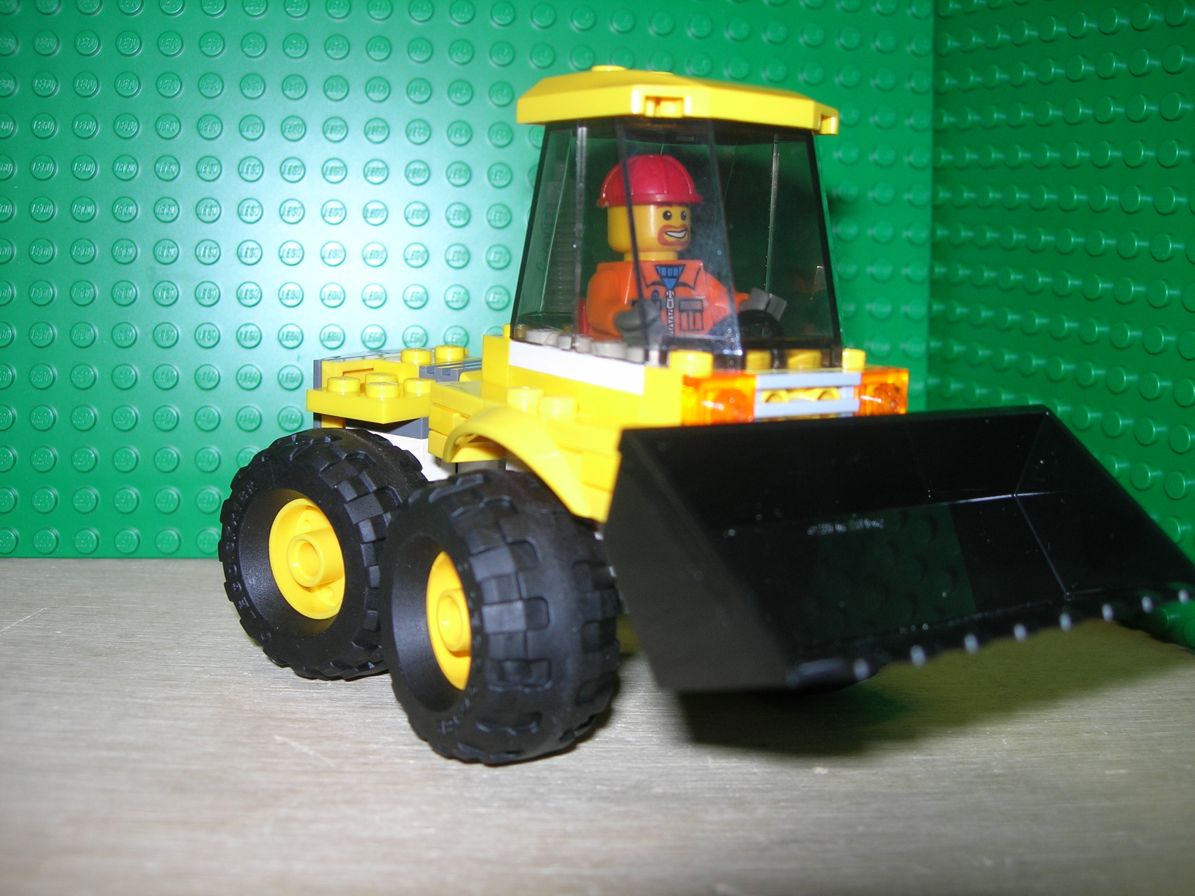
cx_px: 598
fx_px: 1312
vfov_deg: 37.7
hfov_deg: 49.0
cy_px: 448
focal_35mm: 38
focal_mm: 7.8
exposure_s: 1/60.1
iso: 64
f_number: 2.8
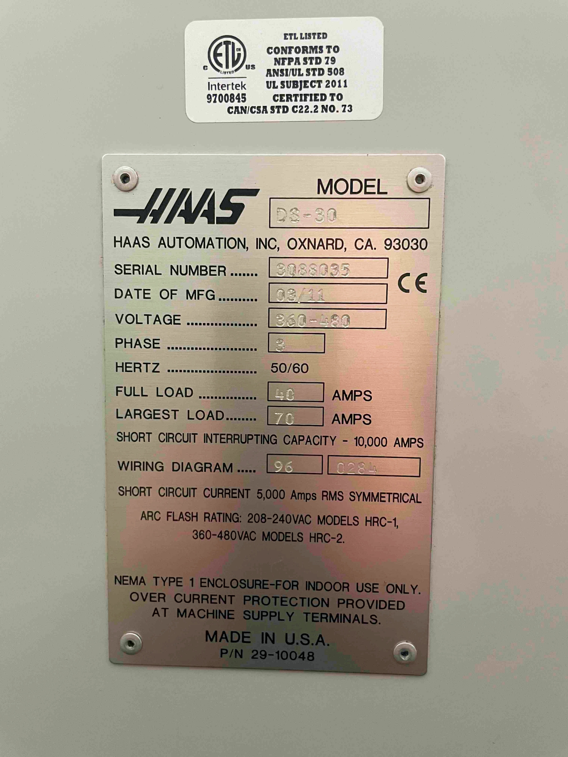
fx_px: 569
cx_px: 284
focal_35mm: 26
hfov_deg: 53.1
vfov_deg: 67.3
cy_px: 378
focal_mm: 4.2
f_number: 1.6
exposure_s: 1/50
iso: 500
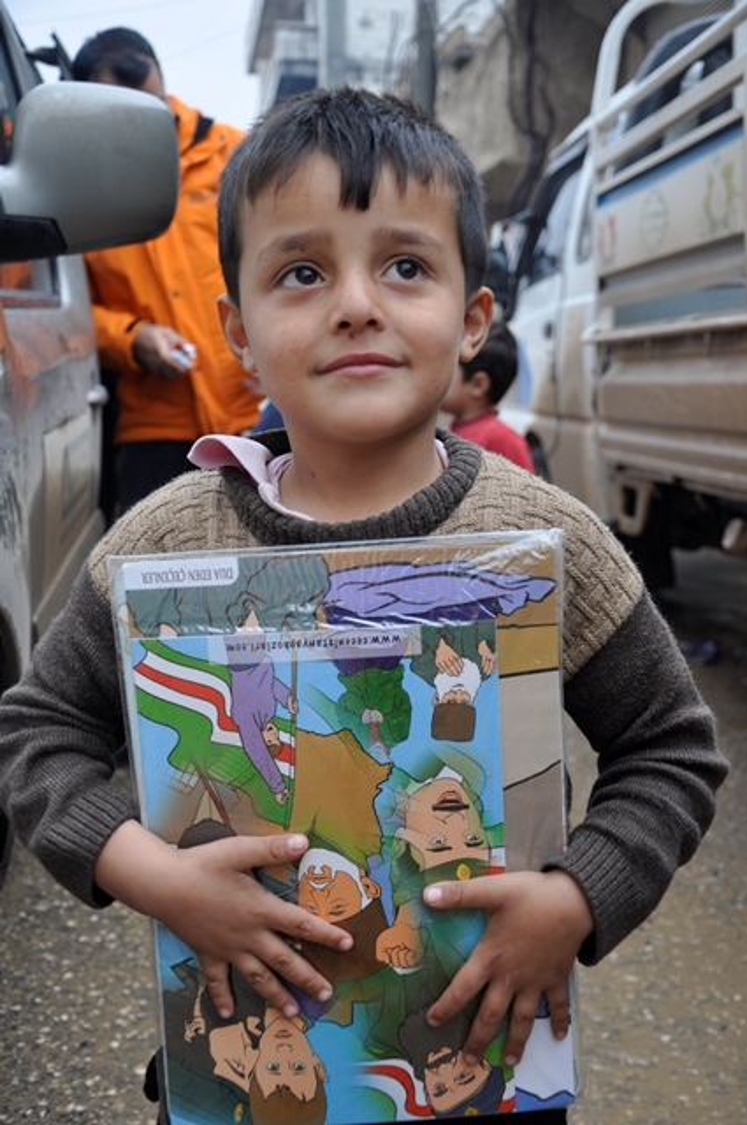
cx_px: 374
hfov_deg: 31.8
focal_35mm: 42
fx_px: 1311
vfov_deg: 46.5
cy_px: 562
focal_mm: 28
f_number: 4
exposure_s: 1/60
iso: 200
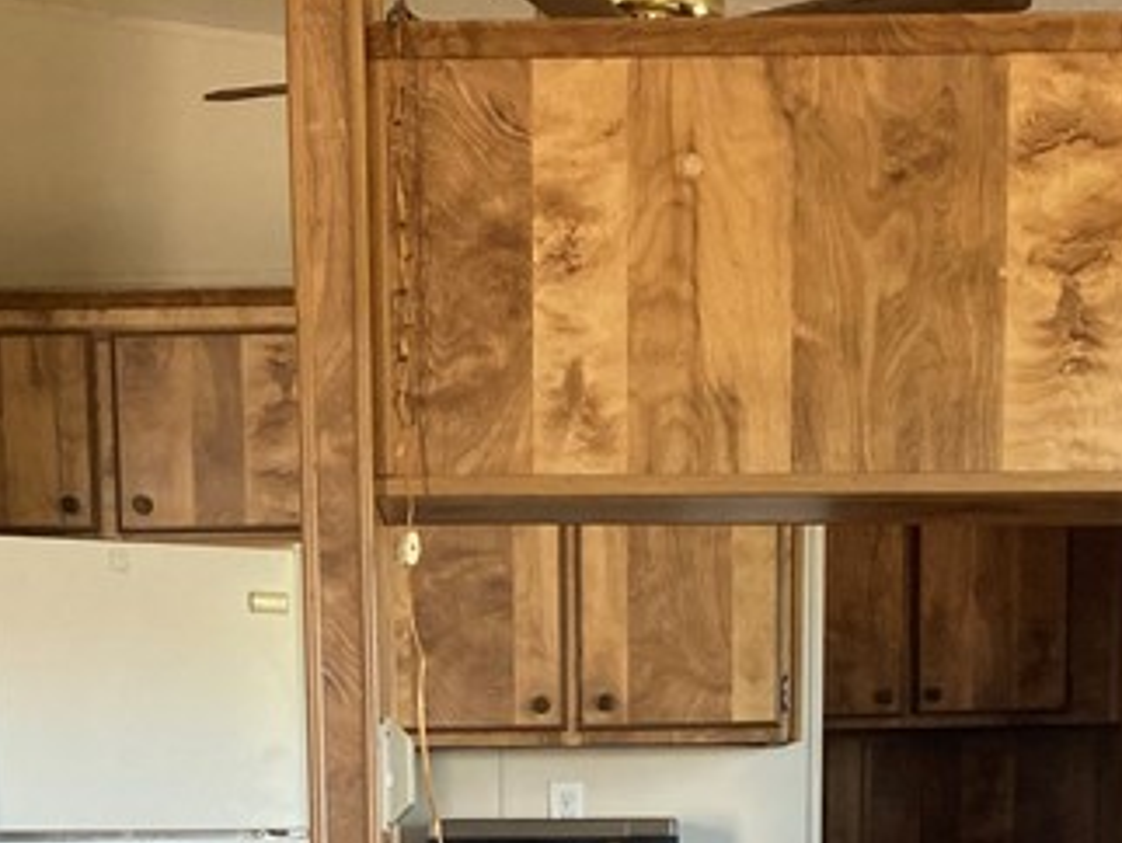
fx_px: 2887
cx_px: 488
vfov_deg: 15.2
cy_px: 1317
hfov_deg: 22.0
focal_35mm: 89
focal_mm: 3.99
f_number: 1.8
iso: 80
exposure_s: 1/60
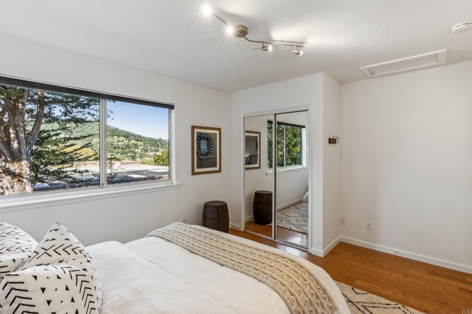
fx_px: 223
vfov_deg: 70.4
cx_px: 238
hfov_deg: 93.3
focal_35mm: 17
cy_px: 157
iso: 3200
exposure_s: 1/320
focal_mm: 16
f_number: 11
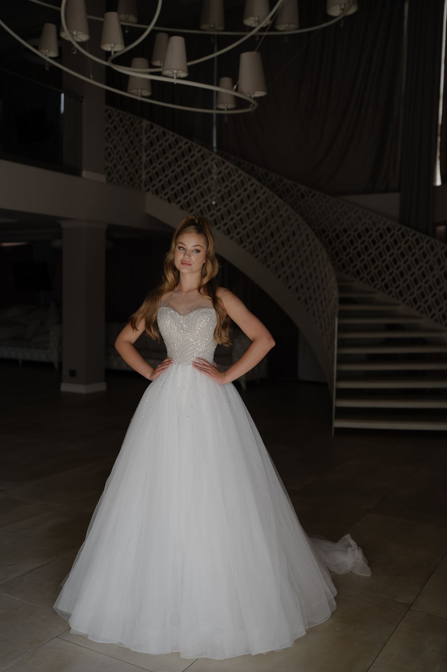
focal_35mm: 37
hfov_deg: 35.9
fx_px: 690
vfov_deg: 51.9
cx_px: 214
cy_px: 332
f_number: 2
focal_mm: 35
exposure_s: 1/125
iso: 200
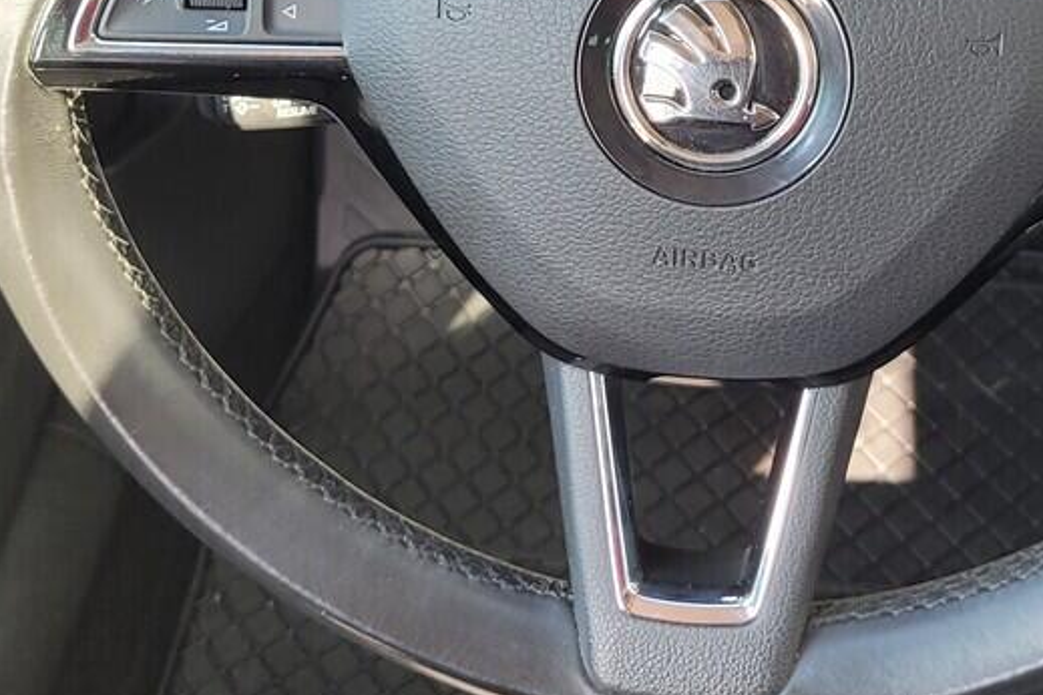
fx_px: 2173
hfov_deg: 26.7
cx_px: 756
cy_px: -70
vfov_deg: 17.6
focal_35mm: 75
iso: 64
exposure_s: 1/100
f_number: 1.8
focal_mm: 5.4
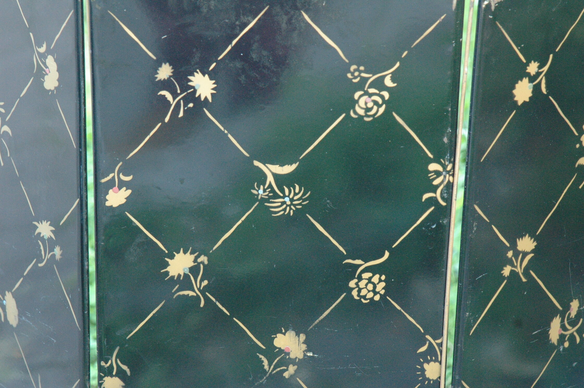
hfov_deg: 16.1
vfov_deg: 10.7
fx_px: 2066
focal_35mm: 128
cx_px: 292
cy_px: 194
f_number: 5.6
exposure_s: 1/100
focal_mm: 85
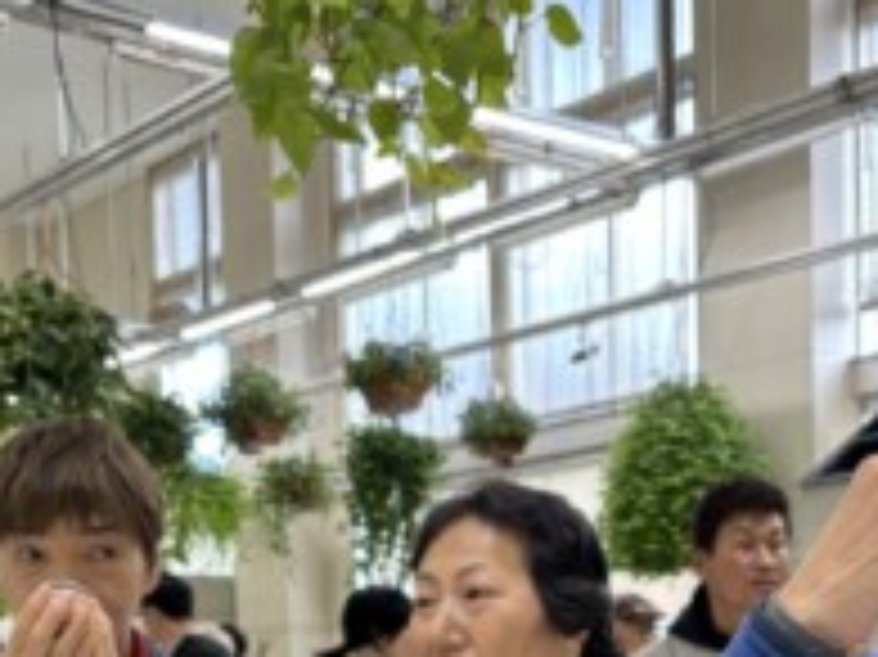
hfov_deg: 29.7
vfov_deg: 20.9
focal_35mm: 65
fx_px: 1648
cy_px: 810
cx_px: 576
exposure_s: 1/60
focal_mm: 5.96
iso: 125
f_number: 1.6
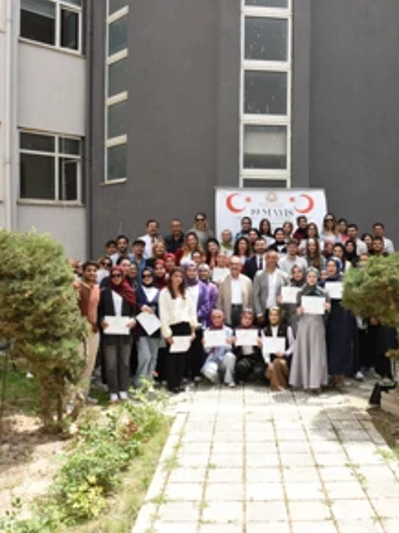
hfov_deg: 40.2
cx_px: 265
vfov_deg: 52.7
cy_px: 266
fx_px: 539
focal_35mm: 35
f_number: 8
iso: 200
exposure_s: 1/200
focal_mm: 24
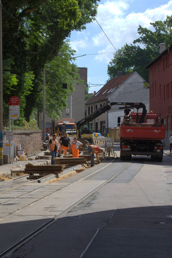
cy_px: 129
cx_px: 86
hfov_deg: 12.6
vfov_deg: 18.8
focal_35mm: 109
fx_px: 782
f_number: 16
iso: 200
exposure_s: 1/100
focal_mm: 112
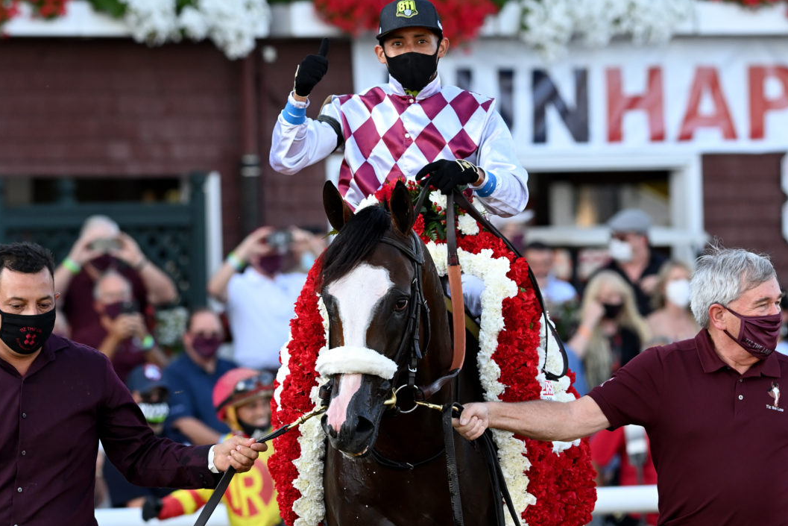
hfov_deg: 4.7
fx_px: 9544
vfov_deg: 3.2
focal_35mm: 436
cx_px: 402
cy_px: 284
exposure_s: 1/800
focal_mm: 300
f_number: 7.1
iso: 2500
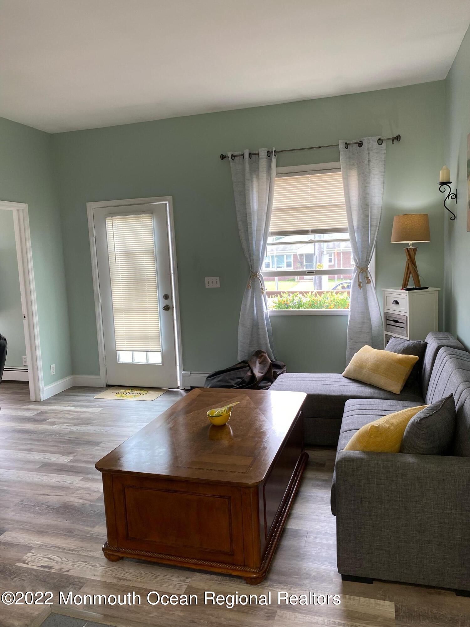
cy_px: 314
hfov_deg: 53.1
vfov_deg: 67.3
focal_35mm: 26
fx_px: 471
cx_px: 235
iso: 80
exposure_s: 1/120
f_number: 1.8
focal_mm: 4.25
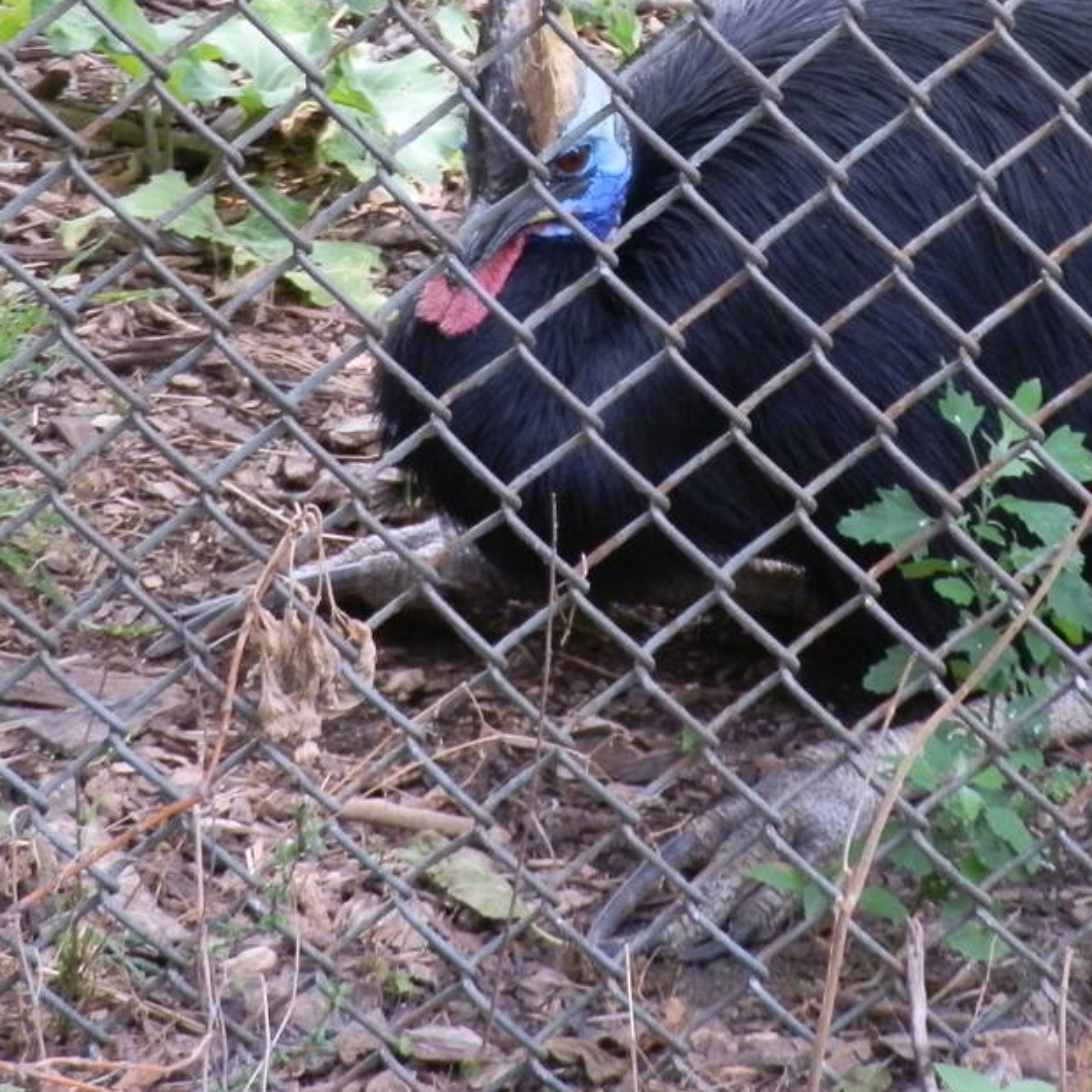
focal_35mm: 166
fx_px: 5925
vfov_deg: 10.5
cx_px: 708
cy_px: 74
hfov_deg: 10.5
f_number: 4.1
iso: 200
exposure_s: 1/50
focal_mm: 13.18
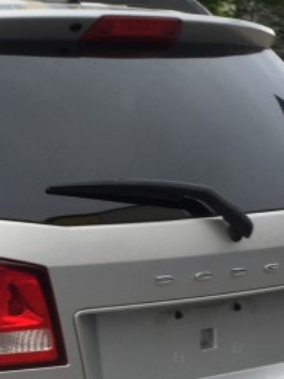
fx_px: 1247
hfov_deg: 12.7
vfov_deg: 17.1
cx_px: -32
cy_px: 318
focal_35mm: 114
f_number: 2.2
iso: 32
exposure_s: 1/124
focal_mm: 4.15
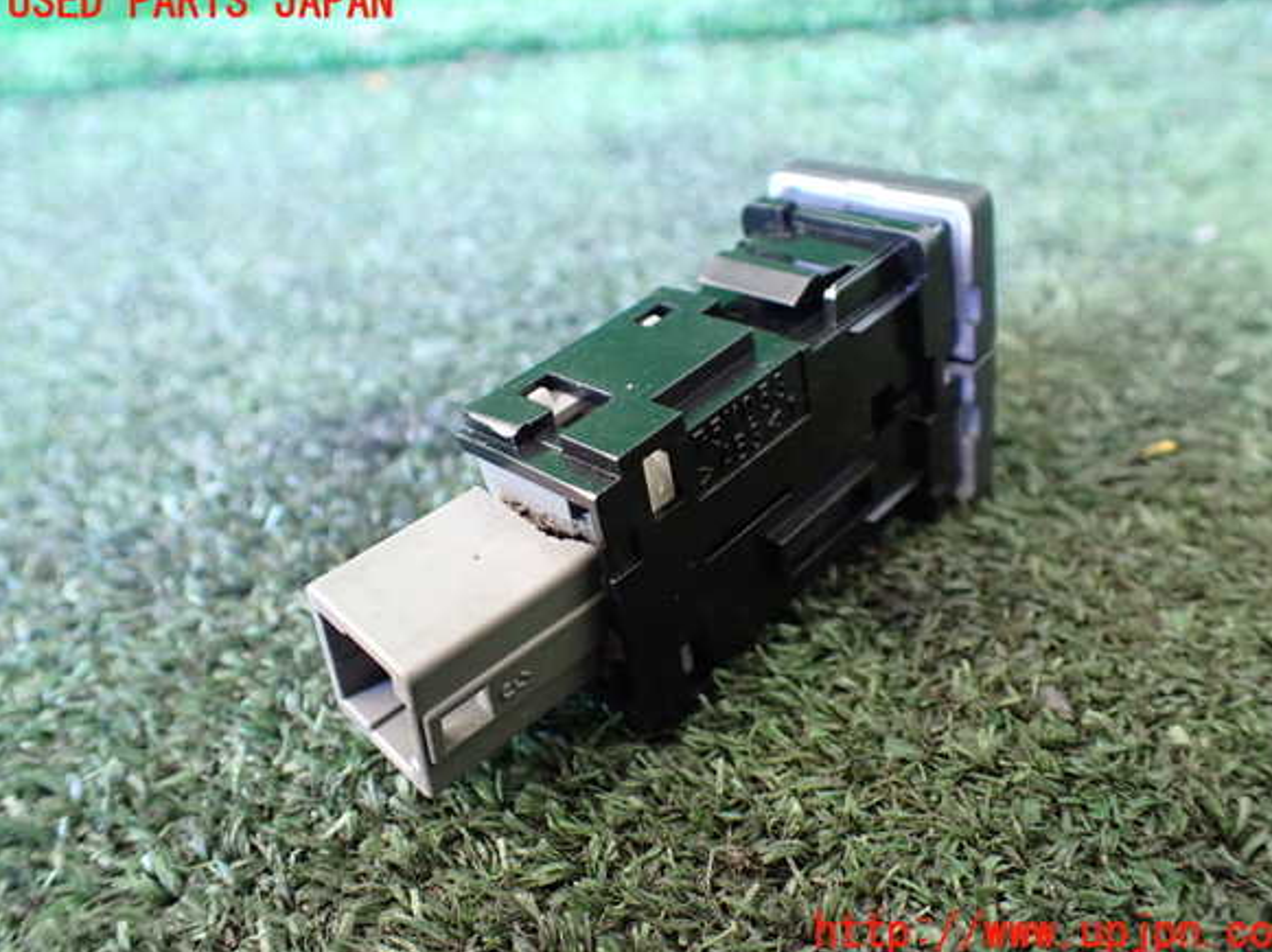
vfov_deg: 45.4
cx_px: 652
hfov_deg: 58.4
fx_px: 1138
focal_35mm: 31
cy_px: 468
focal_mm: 5.4
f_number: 2.3
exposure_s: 1/50
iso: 800
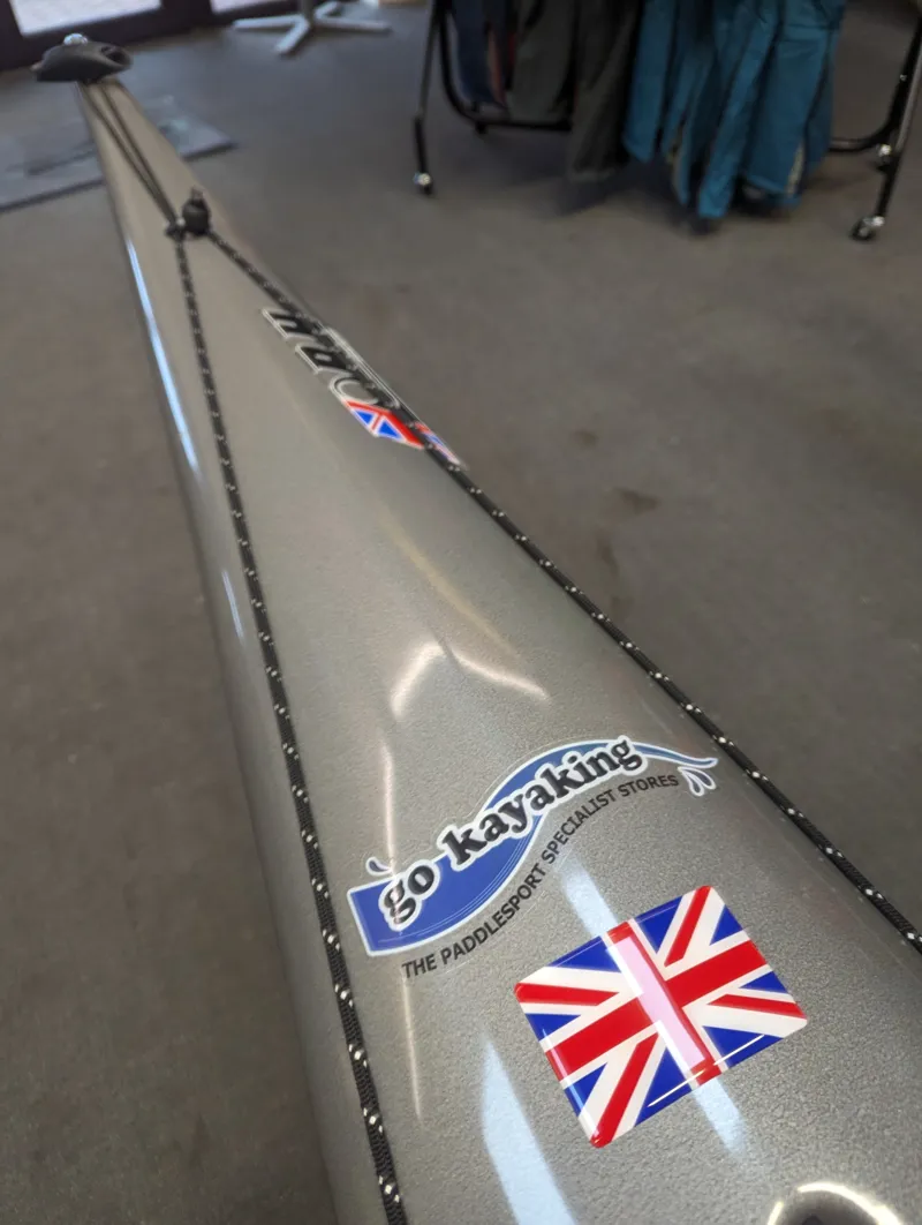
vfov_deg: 71.5
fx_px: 850
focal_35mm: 24
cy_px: 612
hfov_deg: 57.0
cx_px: 461
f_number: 1.85
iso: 262
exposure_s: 1/100
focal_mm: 6.81
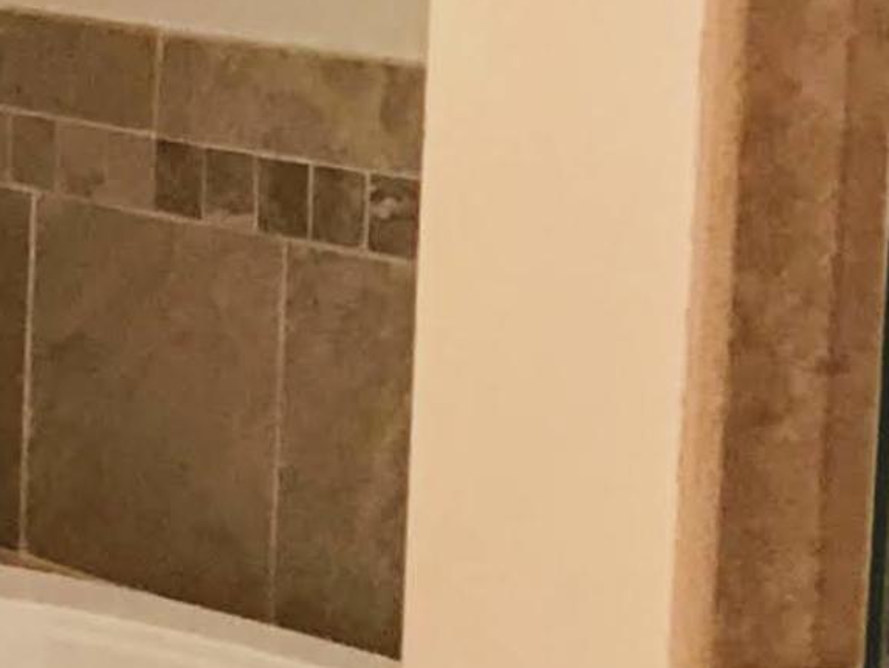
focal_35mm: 162
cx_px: -530
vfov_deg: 9.2
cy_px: 398
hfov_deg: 11.6
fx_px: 4162
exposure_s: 1/30
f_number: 2.4
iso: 100
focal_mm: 3.3
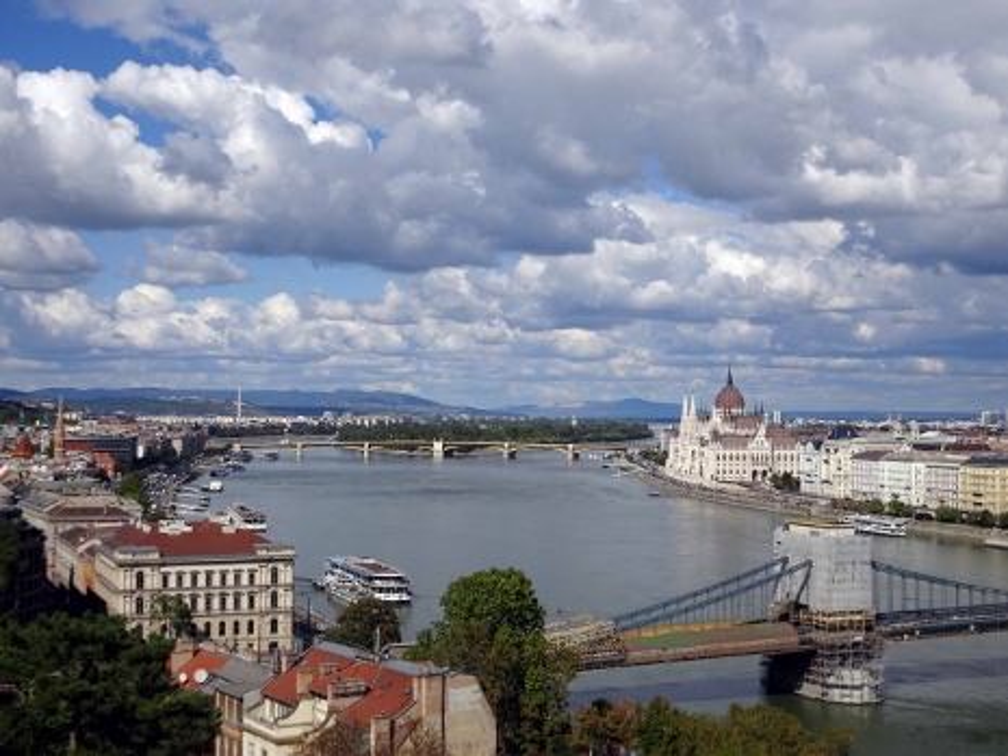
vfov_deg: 28.0
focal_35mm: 52
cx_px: 504
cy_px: 378
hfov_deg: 36.8
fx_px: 1515
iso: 80
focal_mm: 8.84
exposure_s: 1/1250
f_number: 4.5
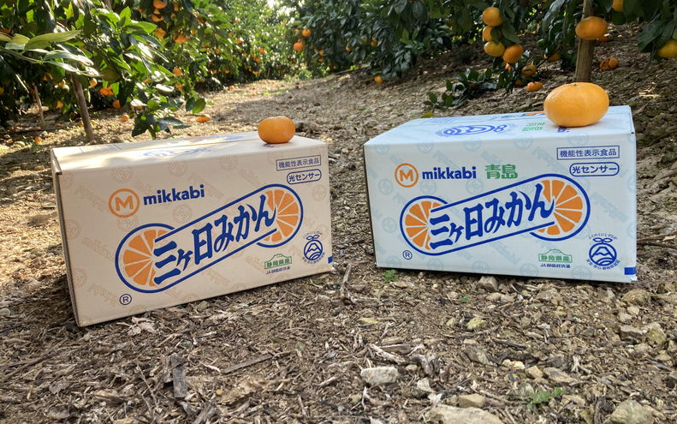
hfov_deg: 62.9
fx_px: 554
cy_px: 198
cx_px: 341
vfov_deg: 41.8
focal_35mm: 30
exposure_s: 1/175
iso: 20
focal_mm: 3.99
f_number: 1.8
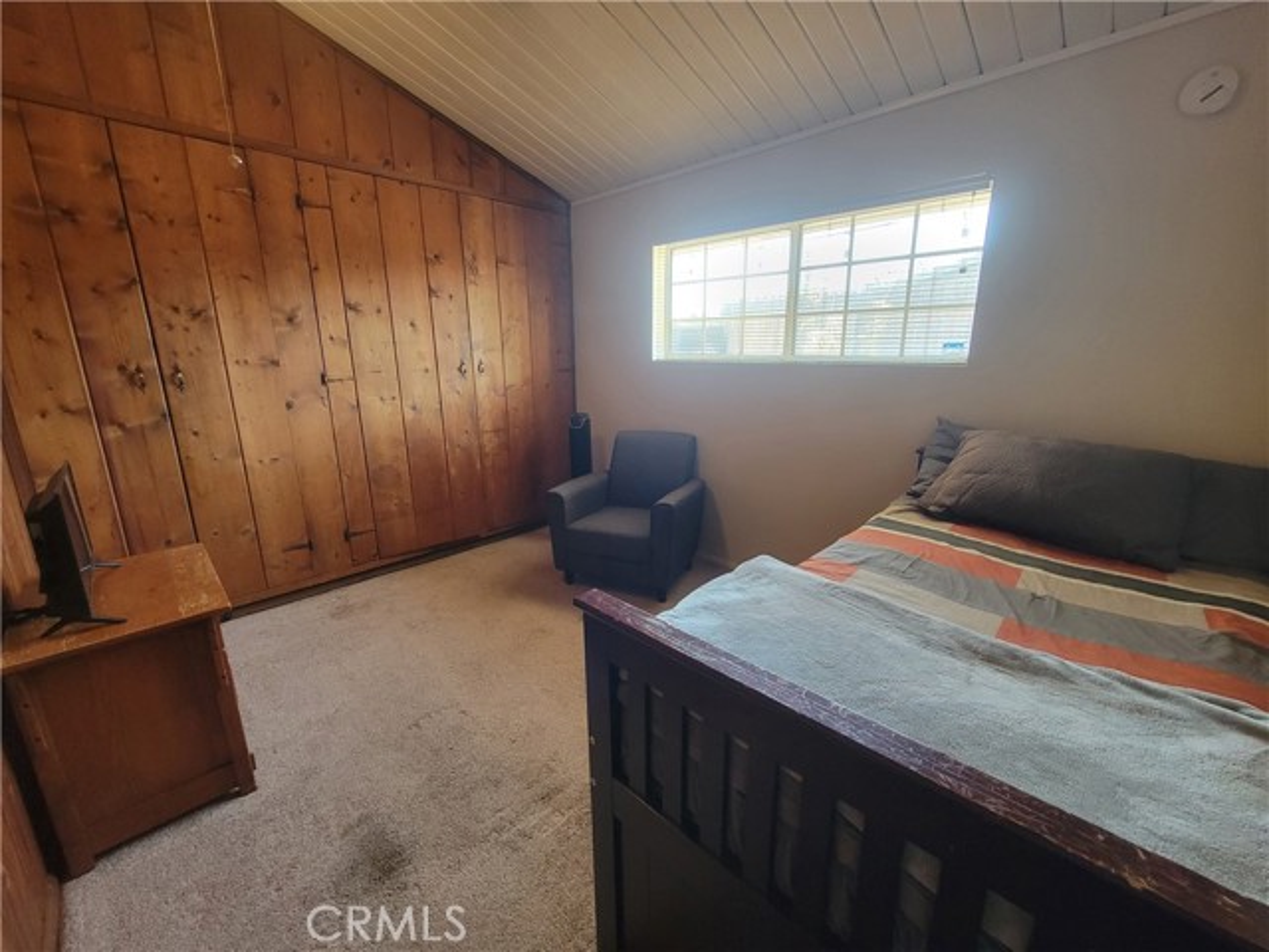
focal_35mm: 13
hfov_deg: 106.2
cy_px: 476
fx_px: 477
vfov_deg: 89.9
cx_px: 634
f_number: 2.2
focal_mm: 2.2
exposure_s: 1/60
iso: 320
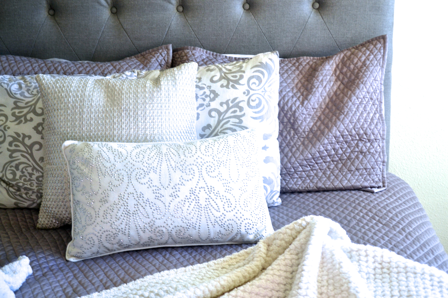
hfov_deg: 41.1
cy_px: 149
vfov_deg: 28.1
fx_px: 597
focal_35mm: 48
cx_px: 224
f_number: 4.8
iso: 400
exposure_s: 1/80
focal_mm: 32
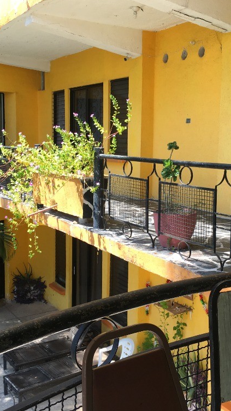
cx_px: 143
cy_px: 202
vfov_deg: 47.4
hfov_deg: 27.6
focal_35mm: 43
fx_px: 468
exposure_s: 1/409
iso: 25
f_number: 2.2
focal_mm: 4.15
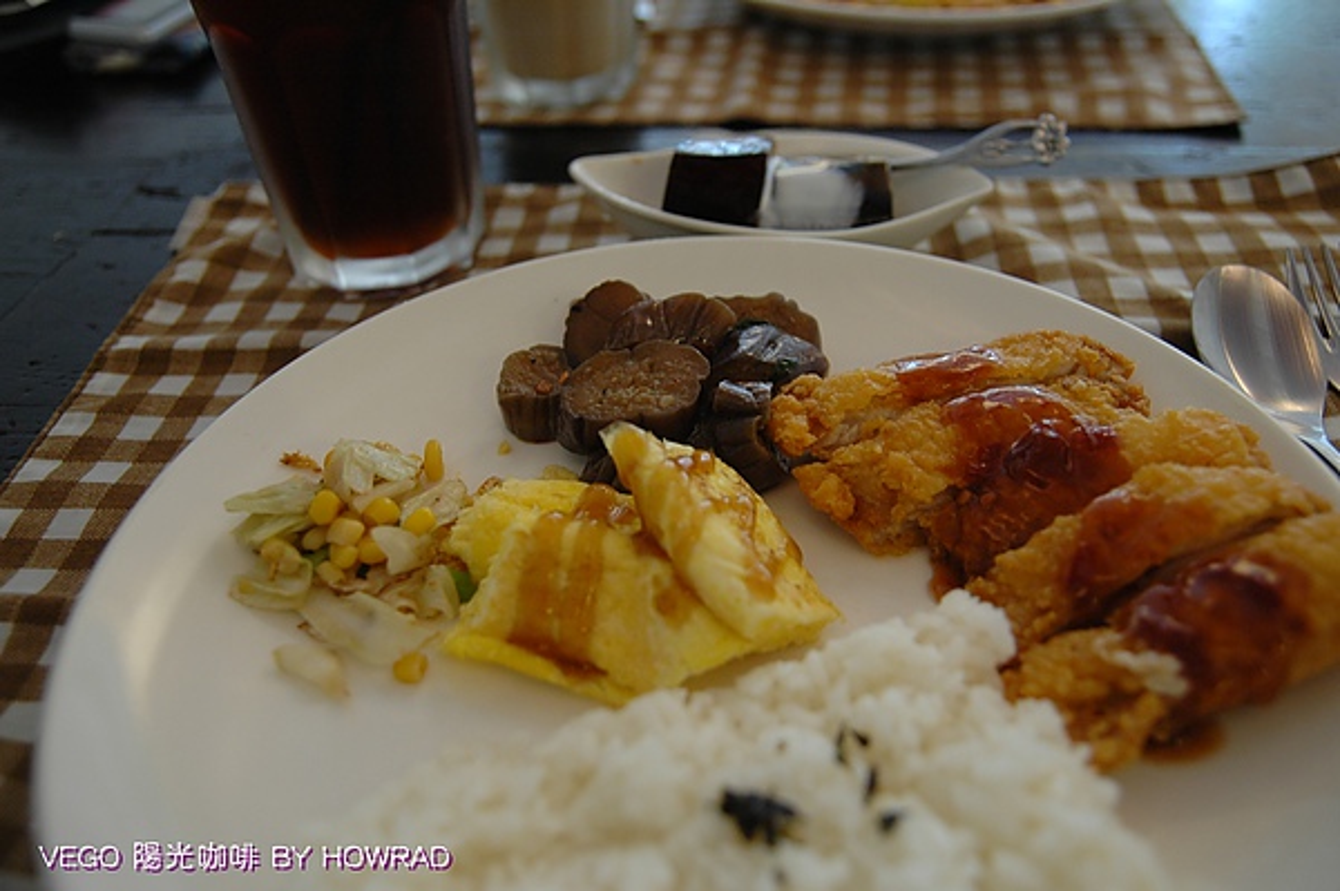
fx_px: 1227
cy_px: 446
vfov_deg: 39.9
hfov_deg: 57.3
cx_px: 670
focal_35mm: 33
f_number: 2.8
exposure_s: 1/30
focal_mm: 22
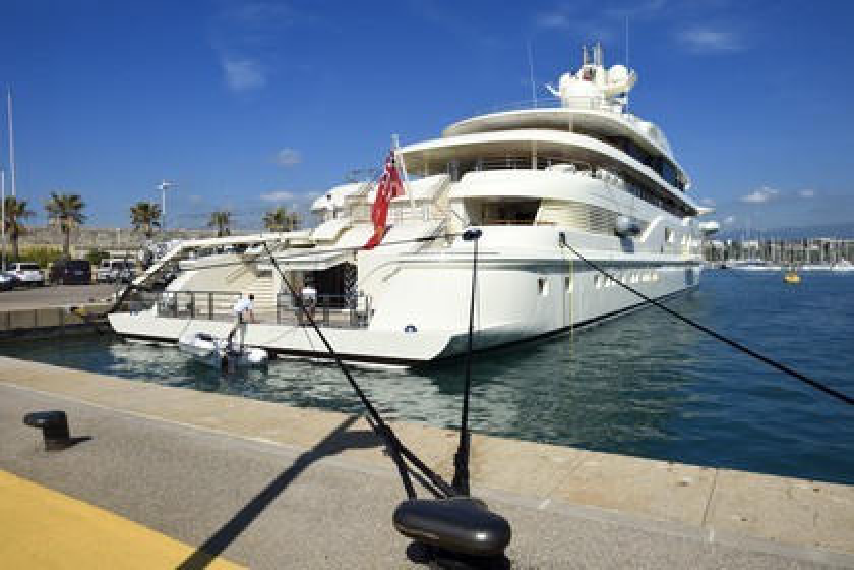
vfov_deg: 53.1
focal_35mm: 24
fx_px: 569
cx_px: 427
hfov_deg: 73.7
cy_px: 285
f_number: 18
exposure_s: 1/200
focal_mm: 24
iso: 200
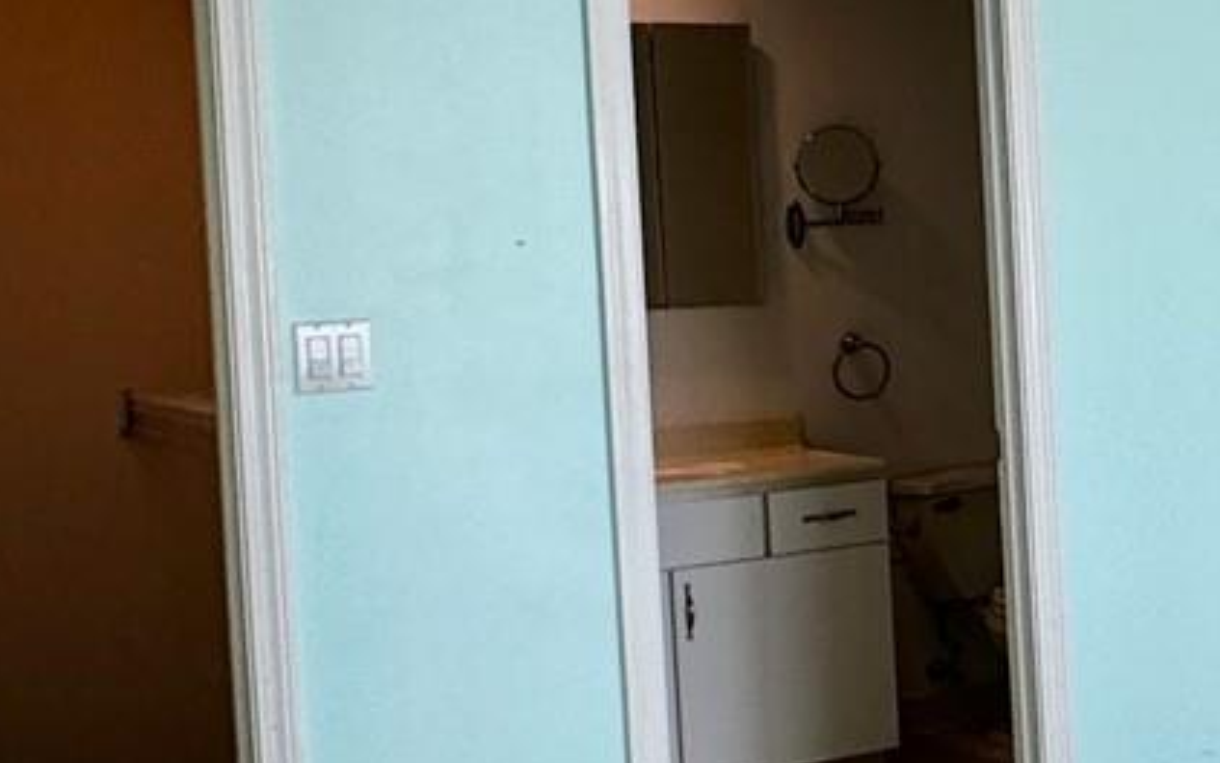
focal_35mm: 72
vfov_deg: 18.1
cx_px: 1550
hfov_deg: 25.1
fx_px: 2395
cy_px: 272
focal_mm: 2.22
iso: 50
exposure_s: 1/120
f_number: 2.2
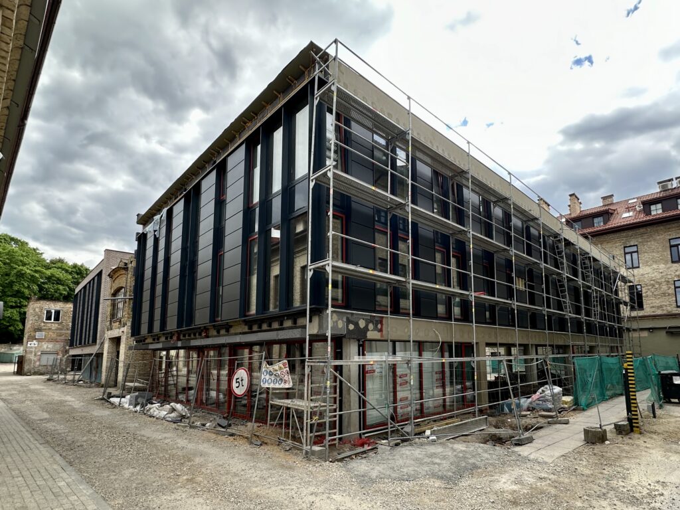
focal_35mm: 14
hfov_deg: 102.1
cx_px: 340
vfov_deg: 85.7
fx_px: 275
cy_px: 255
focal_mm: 2.22
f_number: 2.2
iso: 40
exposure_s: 1/389
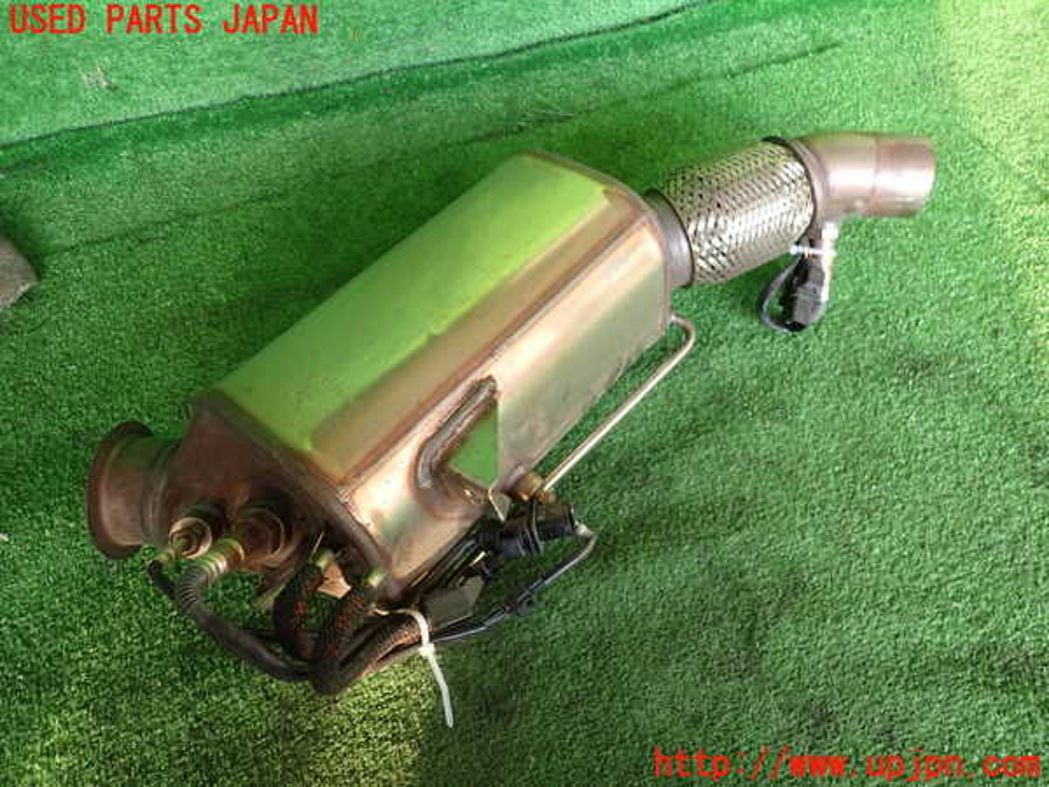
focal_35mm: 25
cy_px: 394
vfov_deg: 54.9
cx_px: 524
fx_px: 758
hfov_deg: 69.4
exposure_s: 1/50
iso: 200
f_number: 2
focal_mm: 4.5
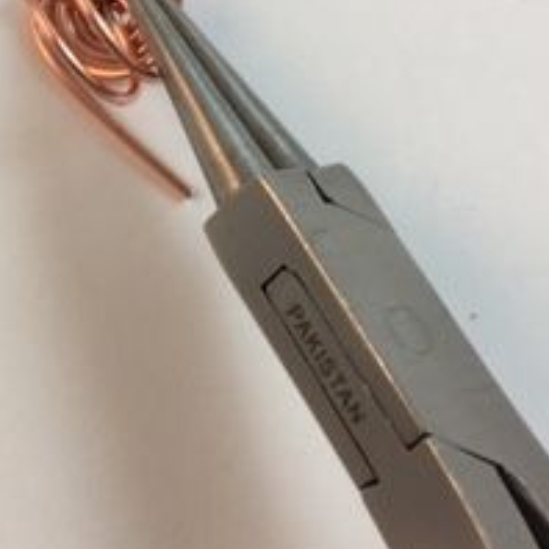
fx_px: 1489
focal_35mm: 83
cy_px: 166
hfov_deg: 20.6
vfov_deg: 20.8
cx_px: 83
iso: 25
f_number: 2.2
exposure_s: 1/120
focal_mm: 4.15
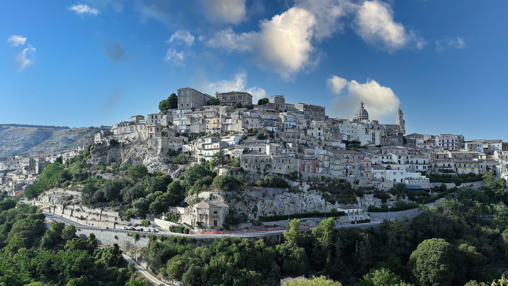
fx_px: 377
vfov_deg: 41.4
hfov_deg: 67.9
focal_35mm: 28
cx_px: 257
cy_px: 165
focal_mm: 26
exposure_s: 1/250
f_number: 5.6
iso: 100
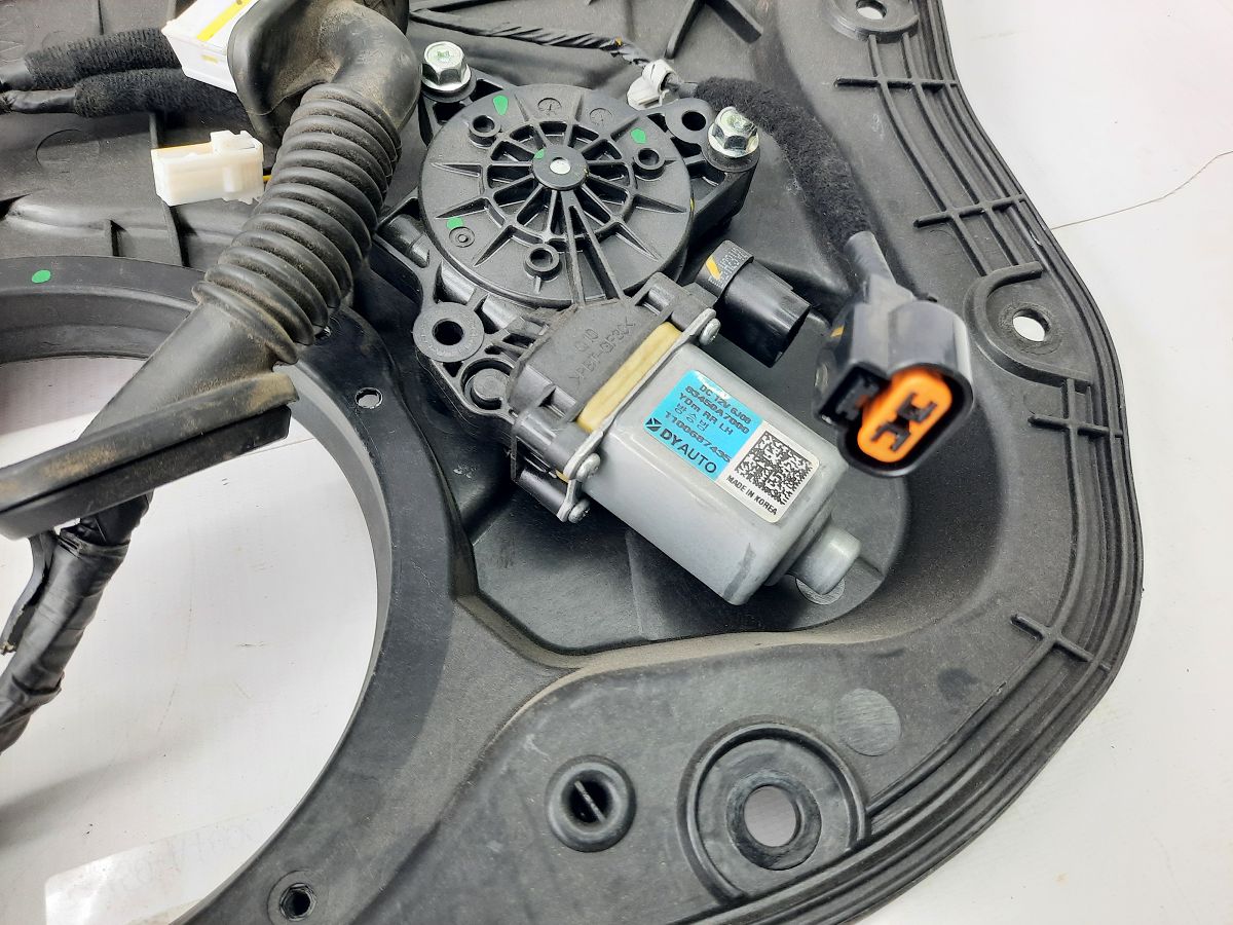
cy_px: 462
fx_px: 890
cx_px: 616
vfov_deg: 54.9
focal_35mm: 25
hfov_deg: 69.4
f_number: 2
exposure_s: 1/50
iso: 200
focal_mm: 4.6
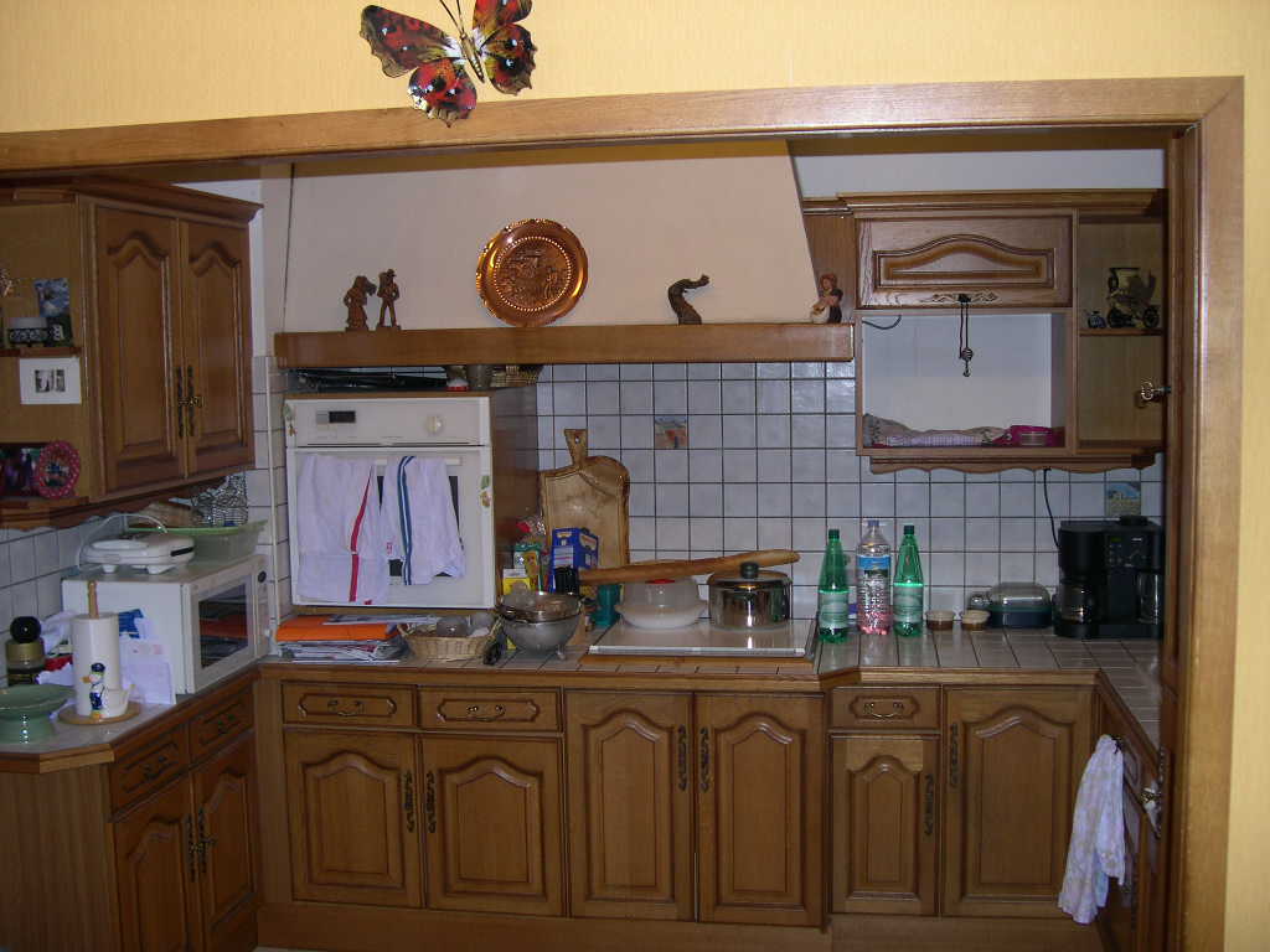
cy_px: 476
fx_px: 1394
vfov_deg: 37.7
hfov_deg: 49.0
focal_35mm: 38
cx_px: 635
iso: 100
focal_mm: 8
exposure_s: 1/60
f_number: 2.8
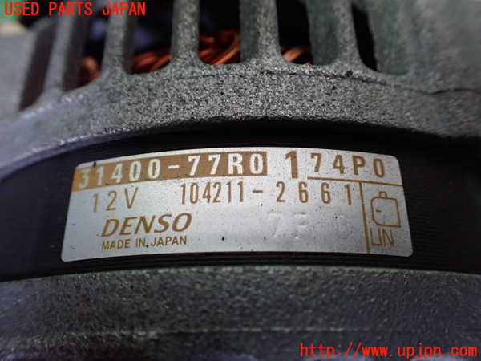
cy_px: 180
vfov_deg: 46.8
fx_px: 417
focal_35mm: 30
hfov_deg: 60.0
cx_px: 240
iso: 800
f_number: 2.3
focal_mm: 5.4
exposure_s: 1/125
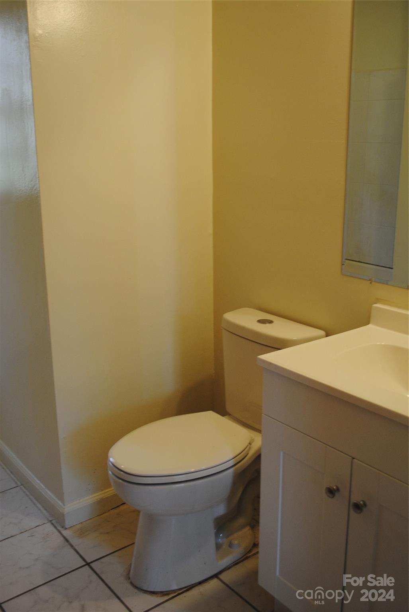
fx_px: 612
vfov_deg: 53.1
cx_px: 204
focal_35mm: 36
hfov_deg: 36.9
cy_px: 306
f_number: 4
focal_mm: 24
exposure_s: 1/30
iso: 250
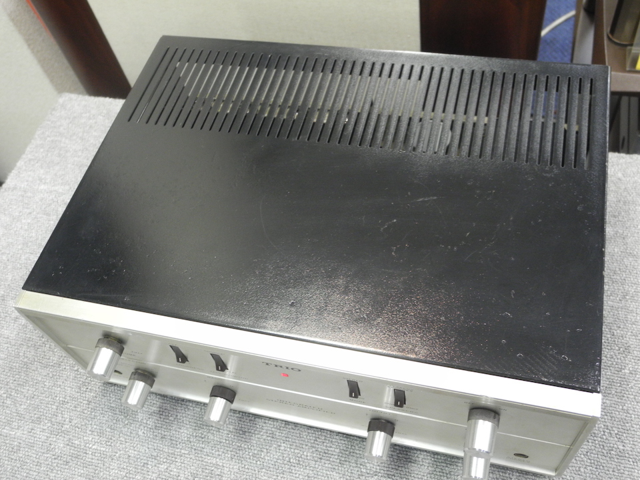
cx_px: 320
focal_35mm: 35
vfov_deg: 40.7
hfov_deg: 52.6
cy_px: 240
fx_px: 647
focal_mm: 7.4
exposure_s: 1/23
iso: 400
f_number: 3.2
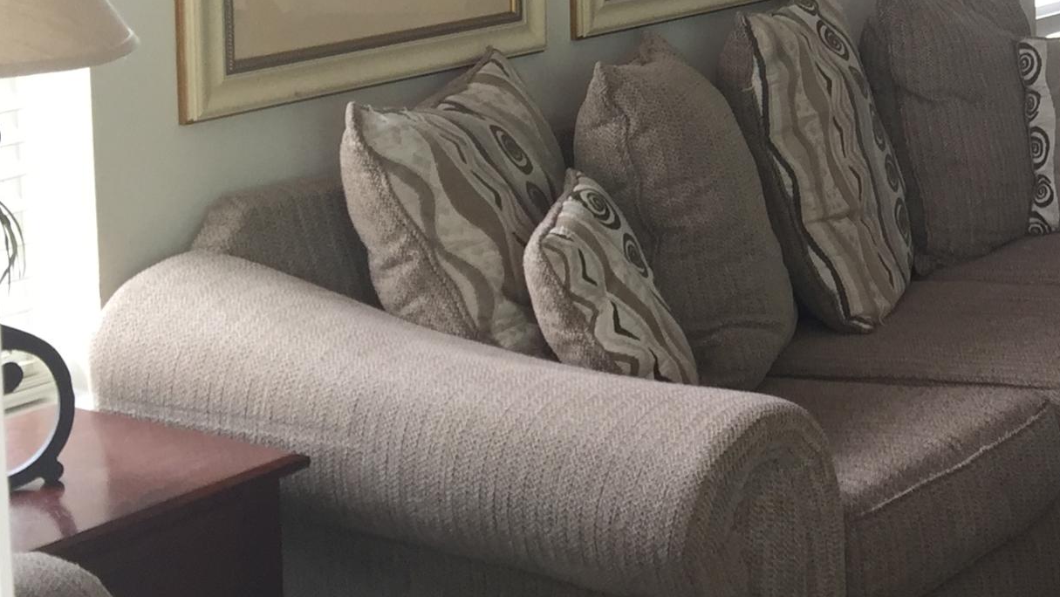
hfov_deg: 24.6
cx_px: 1279
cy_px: -153
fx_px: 2193
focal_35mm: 78
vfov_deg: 14.9
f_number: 2.2
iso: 40
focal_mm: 4.15
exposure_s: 1/30
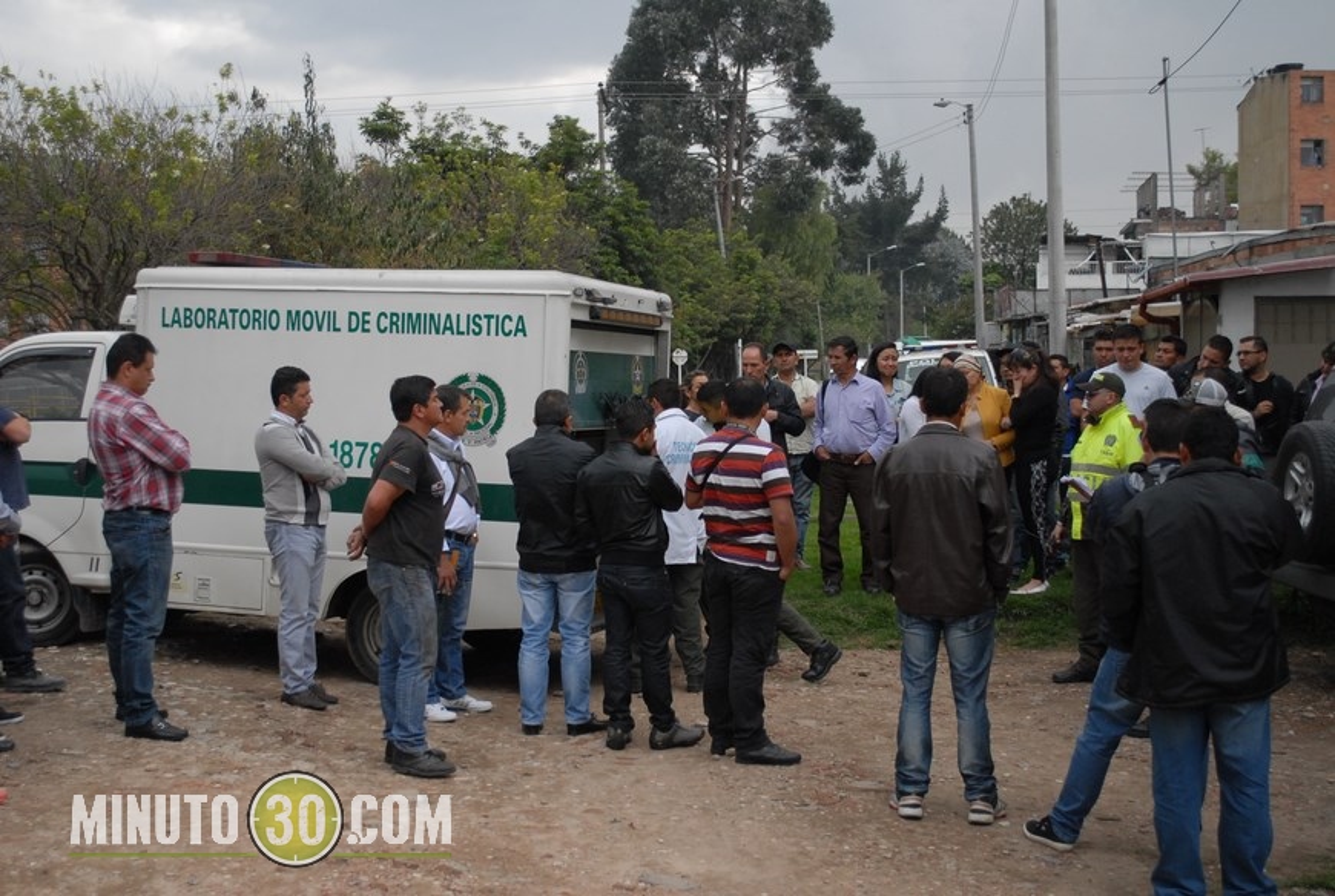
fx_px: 1784
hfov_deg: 41.0
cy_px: 448
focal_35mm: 48
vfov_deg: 28.2
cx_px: 668
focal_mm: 32
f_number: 4.8
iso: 400
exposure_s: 1/500
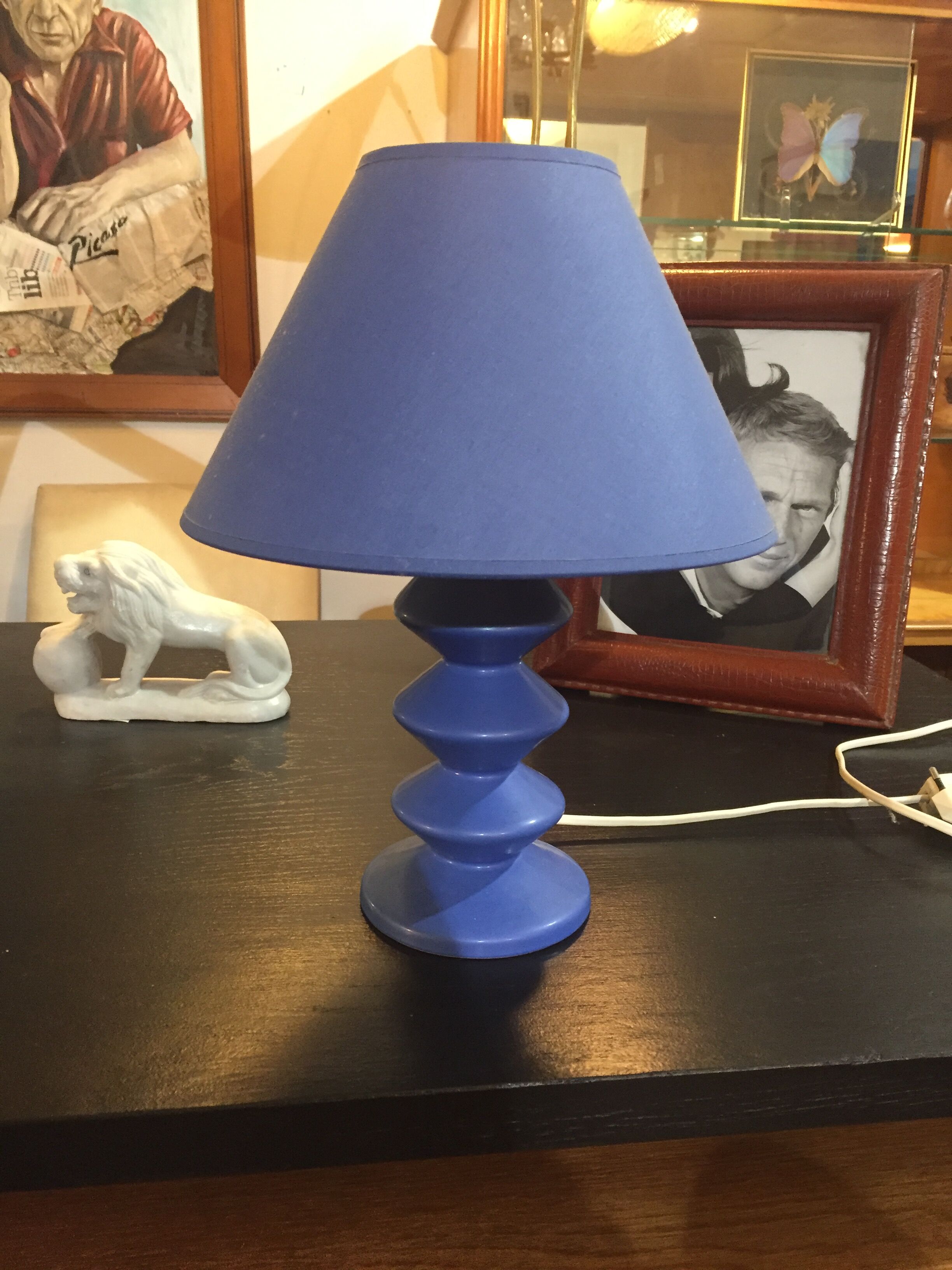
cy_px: 635
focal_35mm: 29
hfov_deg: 48.2
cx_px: 476
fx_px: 1063
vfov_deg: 61.7
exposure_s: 1/25
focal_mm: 4.15
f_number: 2.2
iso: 250
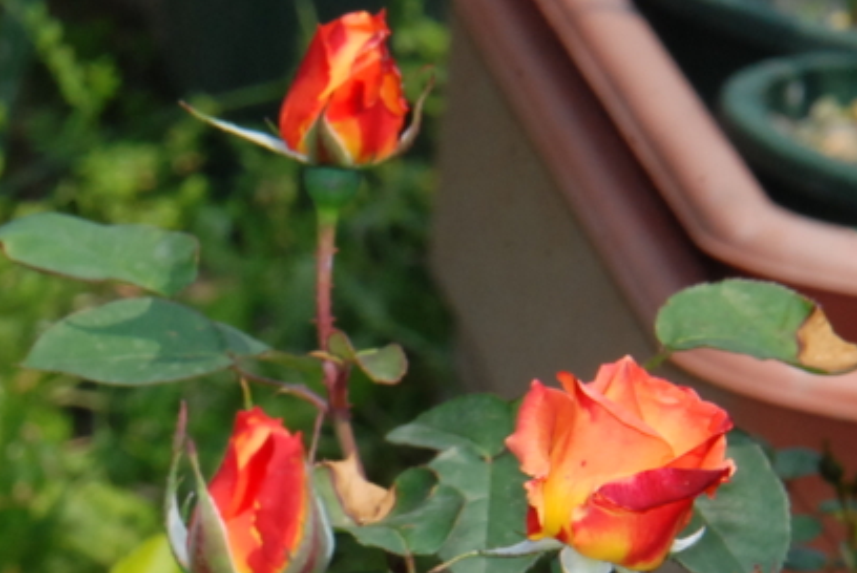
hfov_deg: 3.6
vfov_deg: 2.4
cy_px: 504
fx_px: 13678
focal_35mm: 574
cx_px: 99
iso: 800
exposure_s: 1/200
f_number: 25
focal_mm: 195
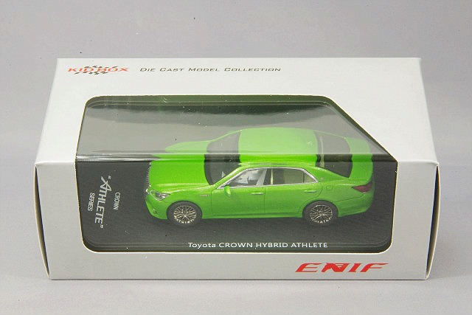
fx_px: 1469
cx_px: 236
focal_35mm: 112
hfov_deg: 18.3
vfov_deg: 12.2
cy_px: 158
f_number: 32
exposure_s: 1
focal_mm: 75
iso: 400
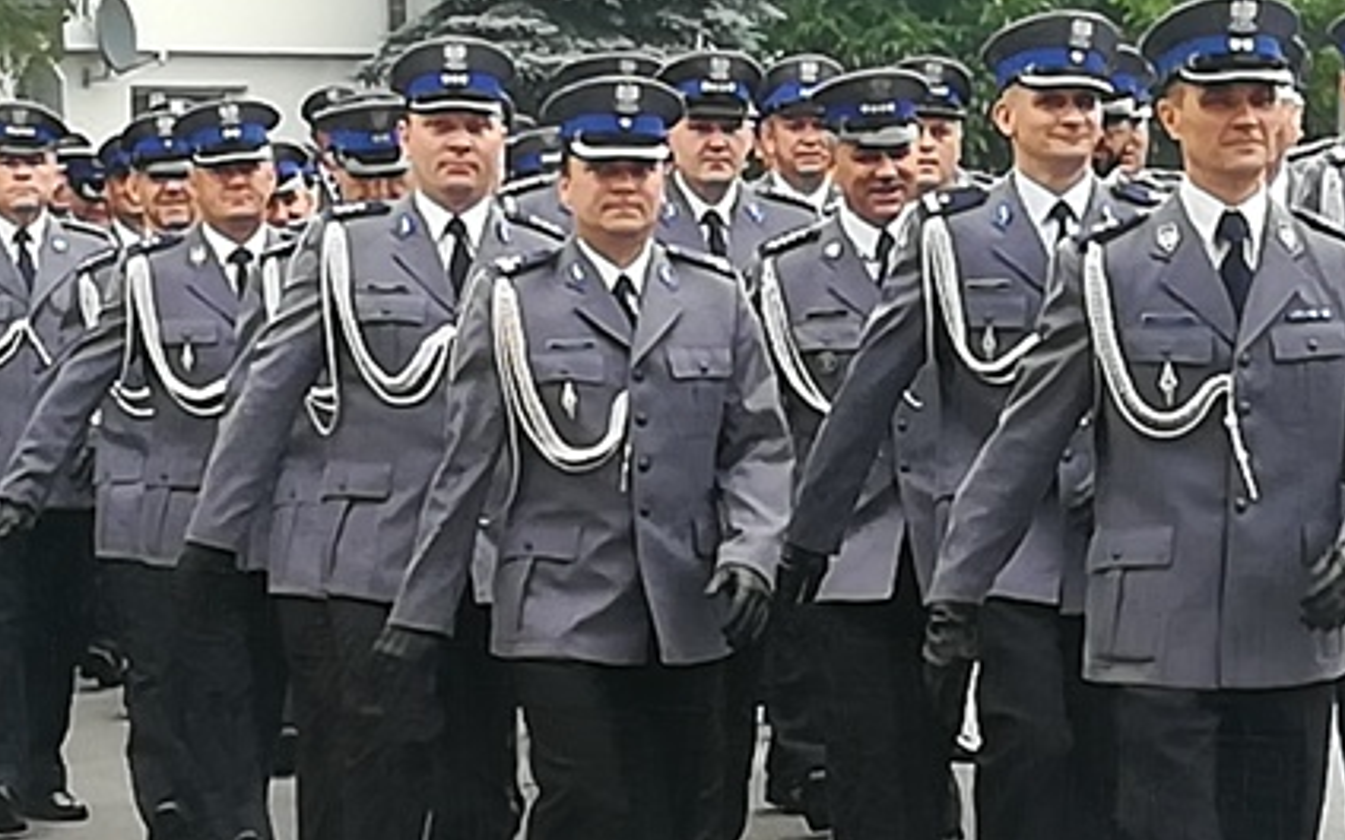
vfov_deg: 6.7
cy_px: 561
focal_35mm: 196
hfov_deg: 10.7
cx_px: 1034
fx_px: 7184
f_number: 2.2
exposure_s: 1/144
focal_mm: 3.83
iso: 50
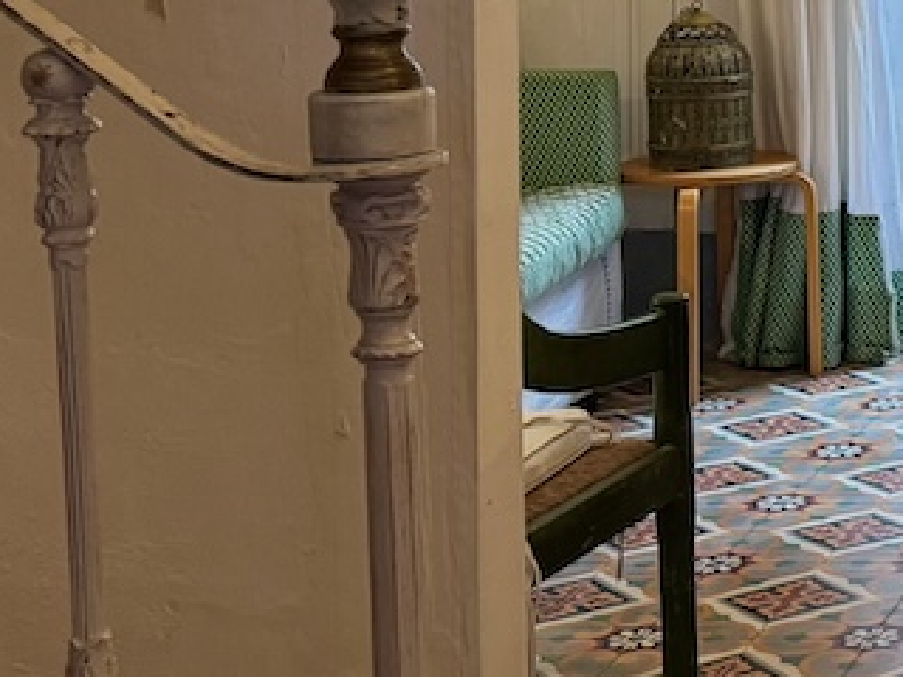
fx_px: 2504
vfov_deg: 15.1
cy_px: -45
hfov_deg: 17.0
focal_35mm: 96
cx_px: 1614
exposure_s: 1/50
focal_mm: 6.76
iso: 200
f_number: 1.78
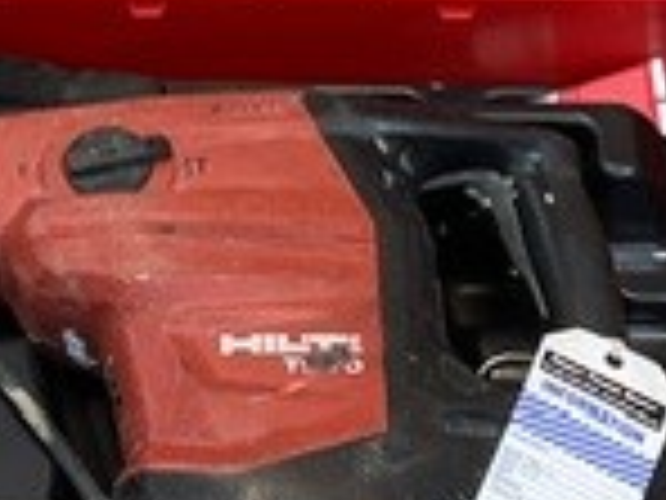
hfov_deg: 15.7
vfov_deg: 11.8
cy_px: 50
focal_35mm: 125
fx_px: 2405
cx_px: 212
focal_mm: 3
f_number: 1.8
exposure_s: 1/50
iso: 200
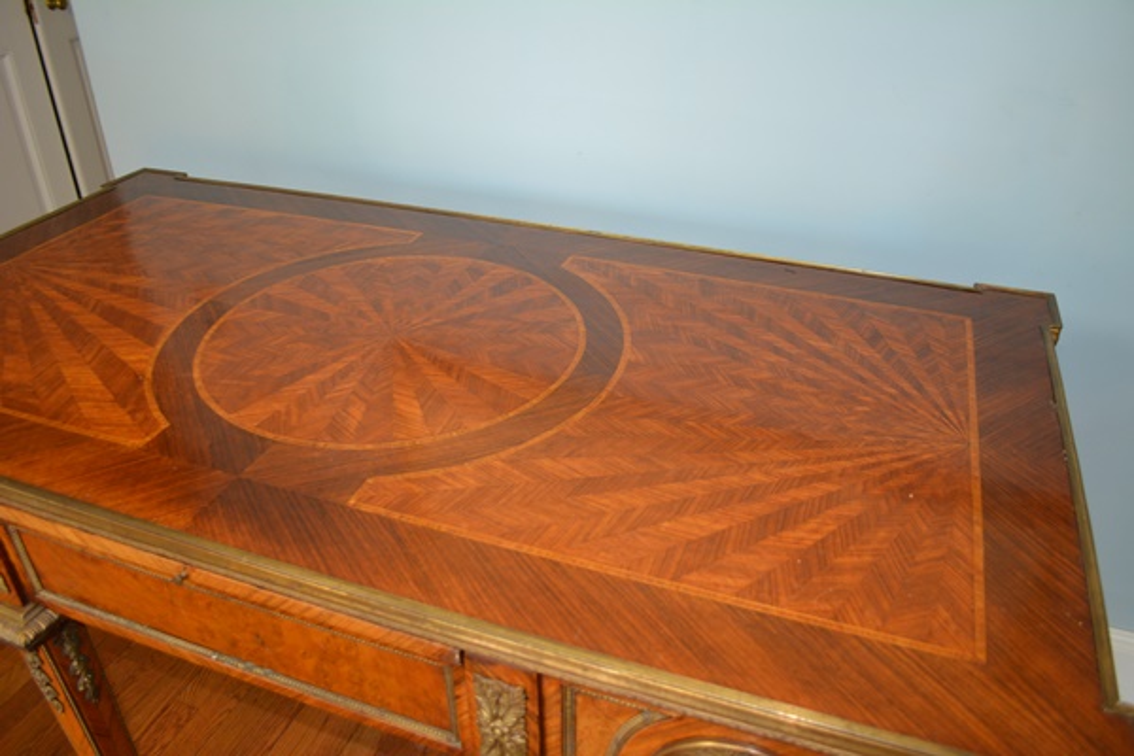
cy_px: 378
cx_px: 567
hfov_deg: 67.4
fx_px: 850
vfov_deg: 47.9
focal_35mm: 27
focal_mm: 18
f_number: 3.5
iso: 560
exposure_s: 1/60
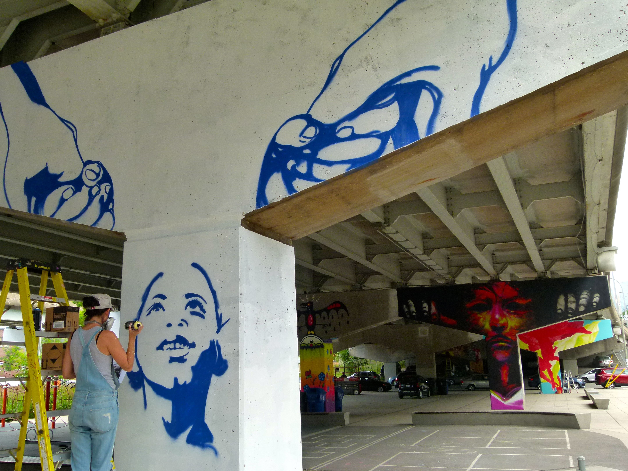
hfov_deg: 60.0
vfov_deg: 46.8
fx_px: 544
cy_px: 236
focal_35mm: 30
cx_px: 314
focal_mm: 5.4
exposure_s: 1/125
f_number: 4
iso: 160
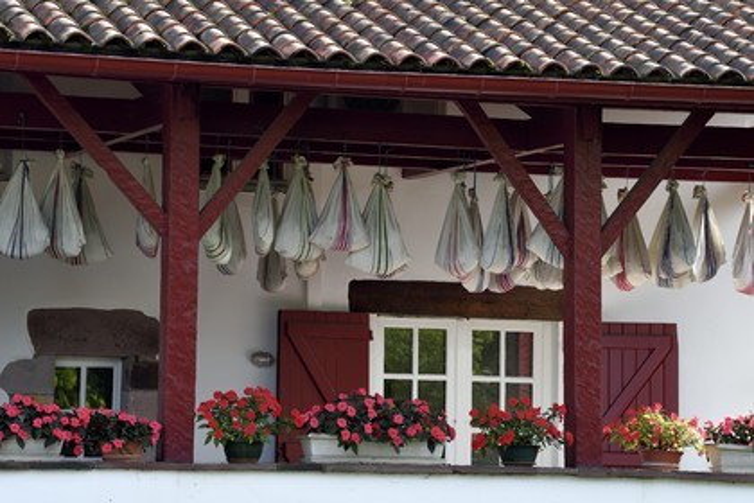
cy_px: 252
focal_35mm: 200
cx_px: 377
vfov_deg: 6.9
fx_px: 4189
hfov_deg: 10.3
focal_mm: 200
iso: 200
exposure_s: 1/160
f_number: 8
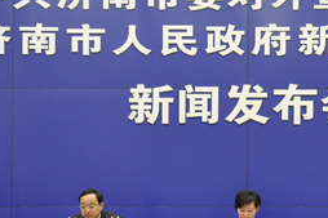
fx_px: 1074
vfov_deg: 11.6
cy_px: 143
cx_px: 257
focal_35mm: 118
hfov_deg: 17.2
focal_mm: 40
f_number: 4.5
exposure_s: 1/40
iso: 1600
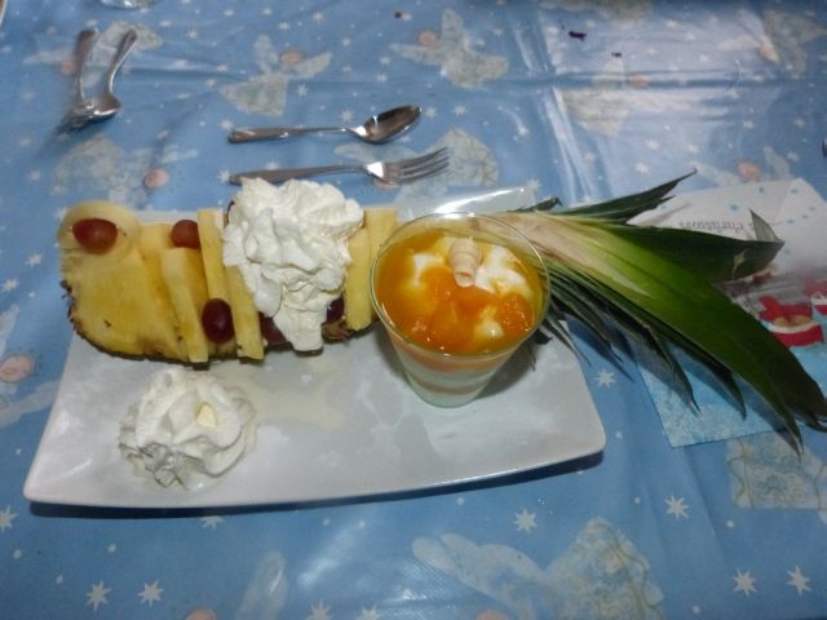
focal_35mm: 25
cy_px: 310
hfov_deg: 69.4
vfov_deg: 54.9
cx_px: 414
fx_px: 597
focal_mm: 4.5
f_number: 2.8
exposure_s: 1/60
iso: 800
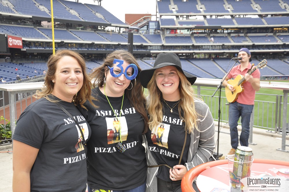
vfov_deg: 29.8
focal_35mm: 45
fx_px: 361
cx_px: 144
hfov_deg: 43.7
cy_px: 96
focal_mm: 30
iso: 400
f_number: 7.1
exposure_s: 1/50
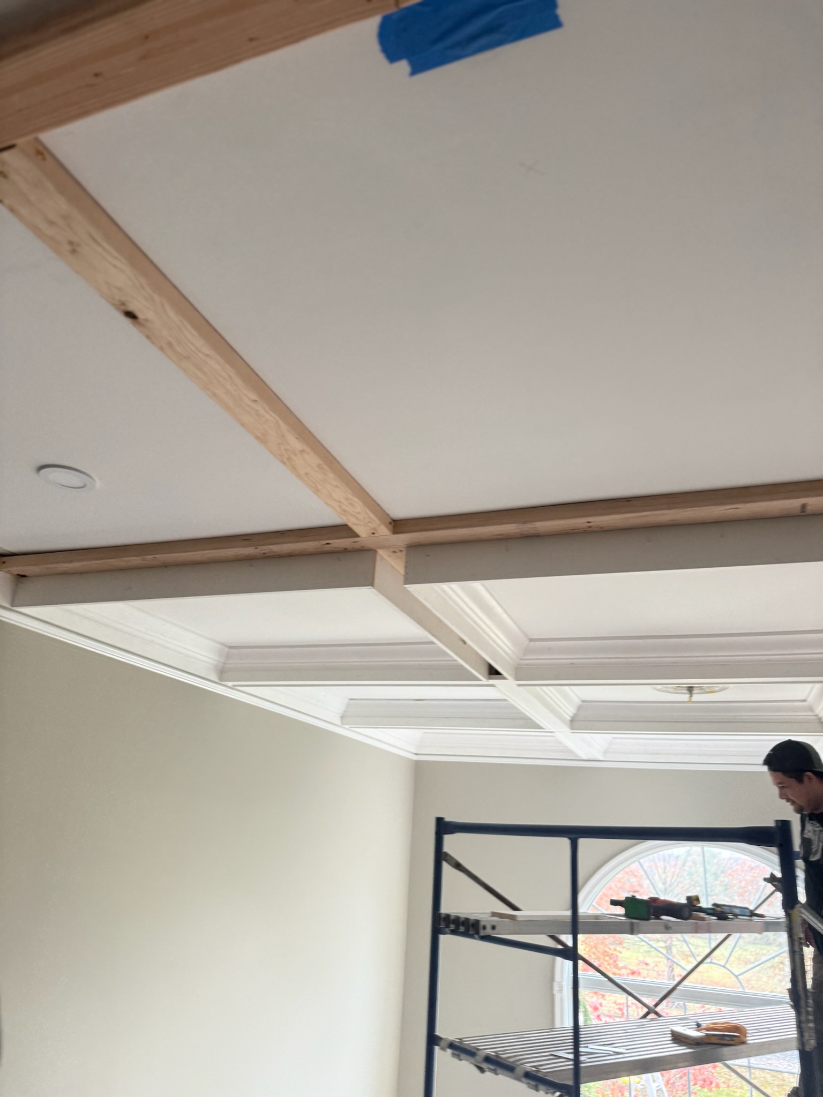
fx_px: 761
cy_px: 548
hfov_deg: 56.8
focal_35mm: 24
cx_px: 412
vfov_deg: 71.6
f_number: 1.78
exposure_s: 1/98
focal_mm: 6.76
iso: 200
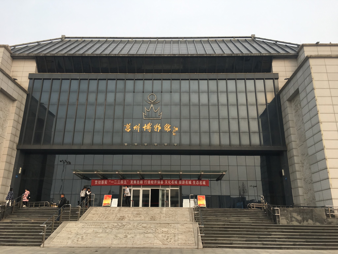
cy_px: 127
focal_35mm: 29
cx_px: 169
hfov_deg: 61.7
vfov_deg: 48.2
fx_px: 283
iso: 25
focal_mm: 4.15
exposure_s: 1/725
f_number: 2.2
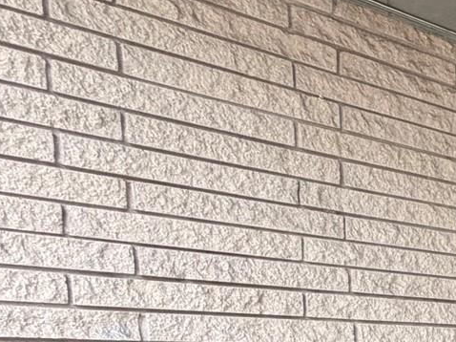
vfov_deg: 21.9
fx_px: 790
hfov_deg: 18.5
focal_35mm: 60
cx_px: 938
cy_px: 449
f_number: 2.2
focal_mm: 2.22
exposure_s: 1/121
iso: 125
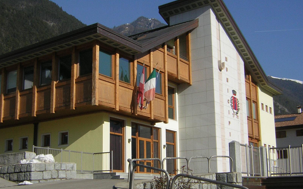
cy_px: 112
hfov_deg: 40.3
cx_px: 152
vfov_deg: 25.8
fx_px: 413
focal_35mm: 50
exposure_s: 1/450
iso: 50
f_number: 5.8
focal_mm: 6.1
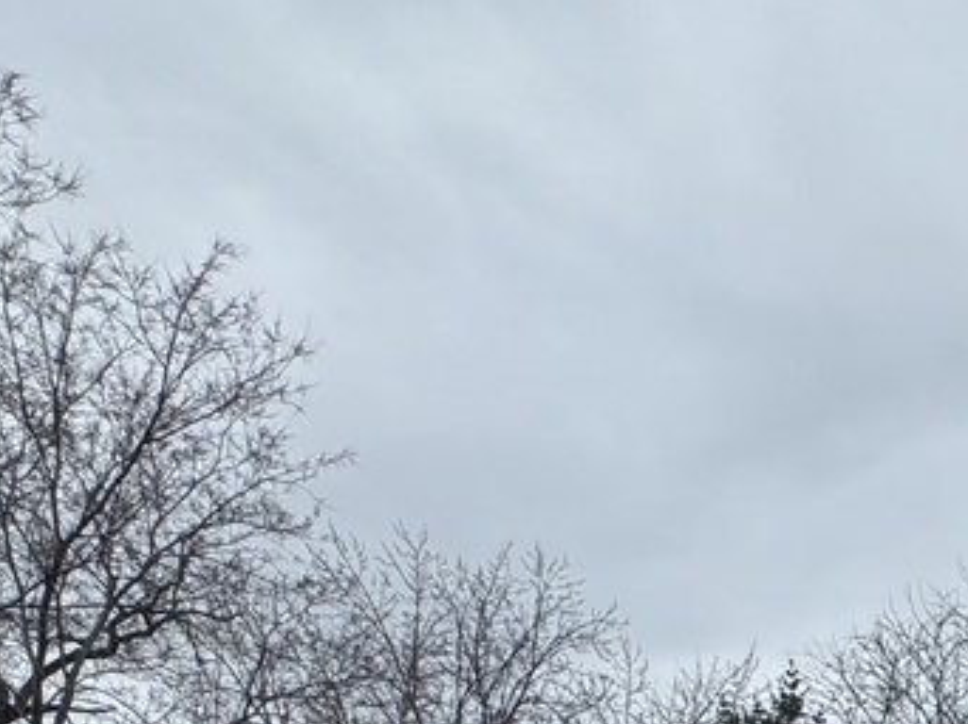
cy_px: 1366
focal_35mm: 59
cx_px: 1333
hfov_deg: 26.5
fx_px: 1649
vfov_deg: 18.4
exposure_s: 1/498
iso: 40
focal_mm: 2.22
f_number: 2.2
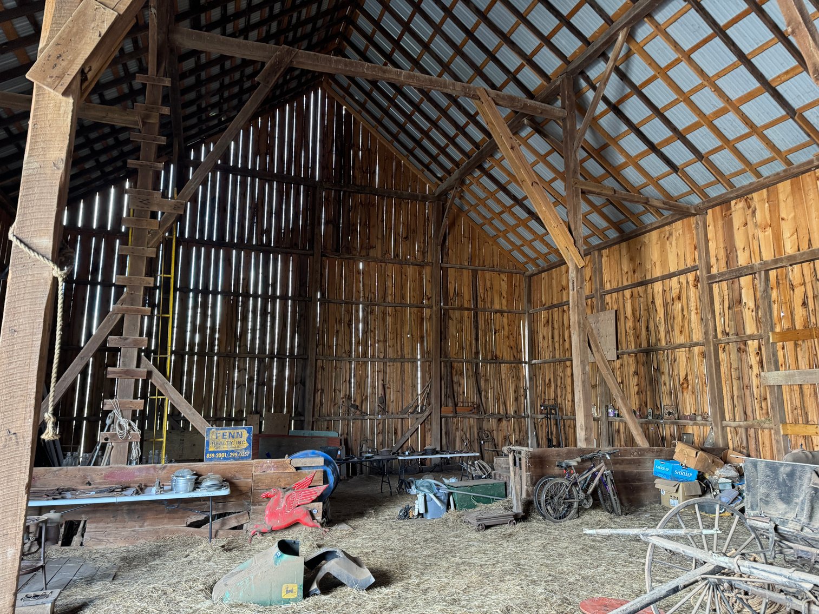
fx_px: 568
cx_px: 410
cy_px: 307
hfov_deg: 71.6
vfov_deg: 56.8
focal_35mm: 24
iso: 320
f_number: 1.78
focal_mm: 6.86
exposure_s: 1/60
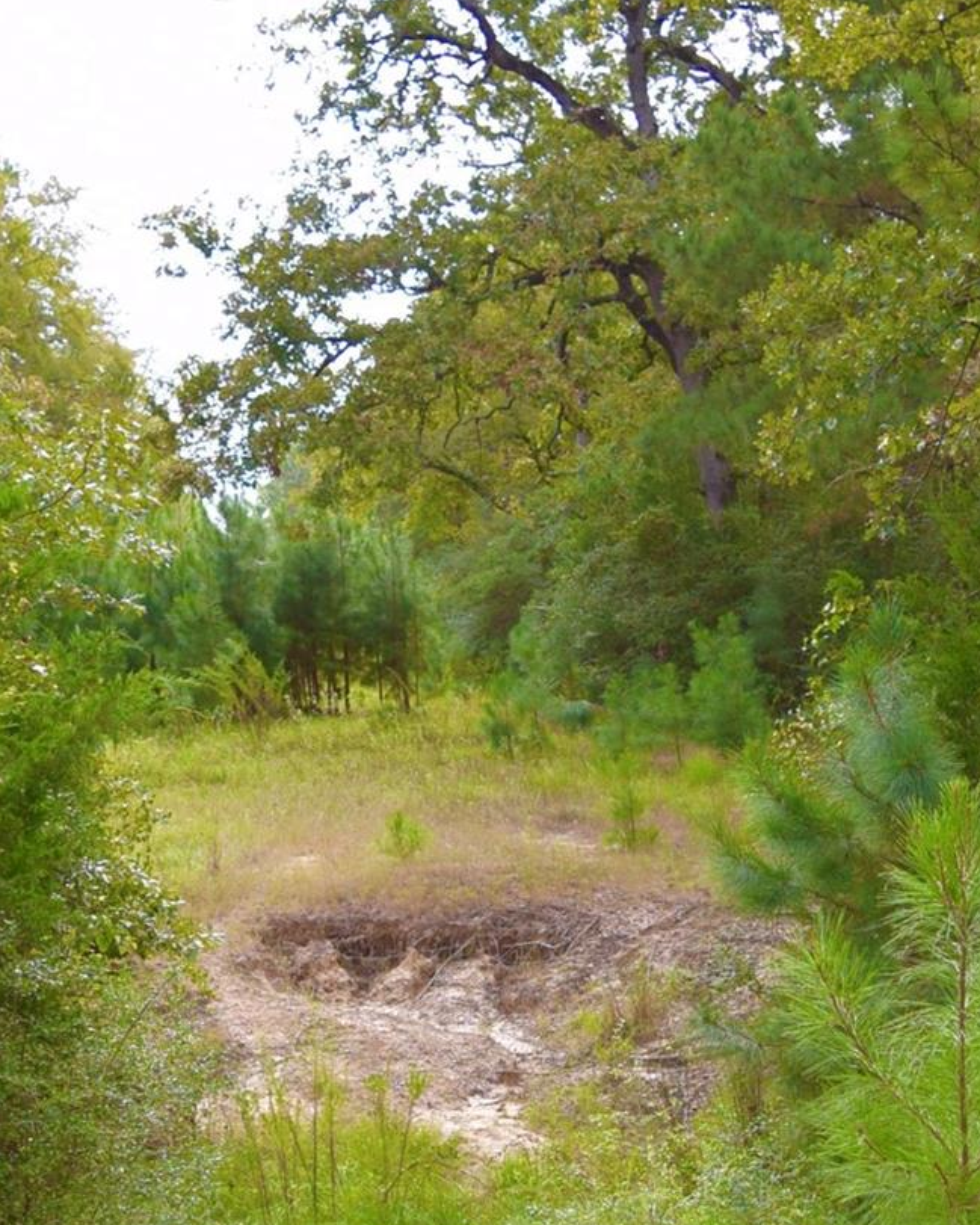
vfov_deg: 29.4
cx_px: 409
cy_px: 778
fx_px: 2320
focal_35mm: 64
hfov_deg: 23.8
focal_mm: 18
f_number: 3.5
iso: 200
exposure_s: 1/400
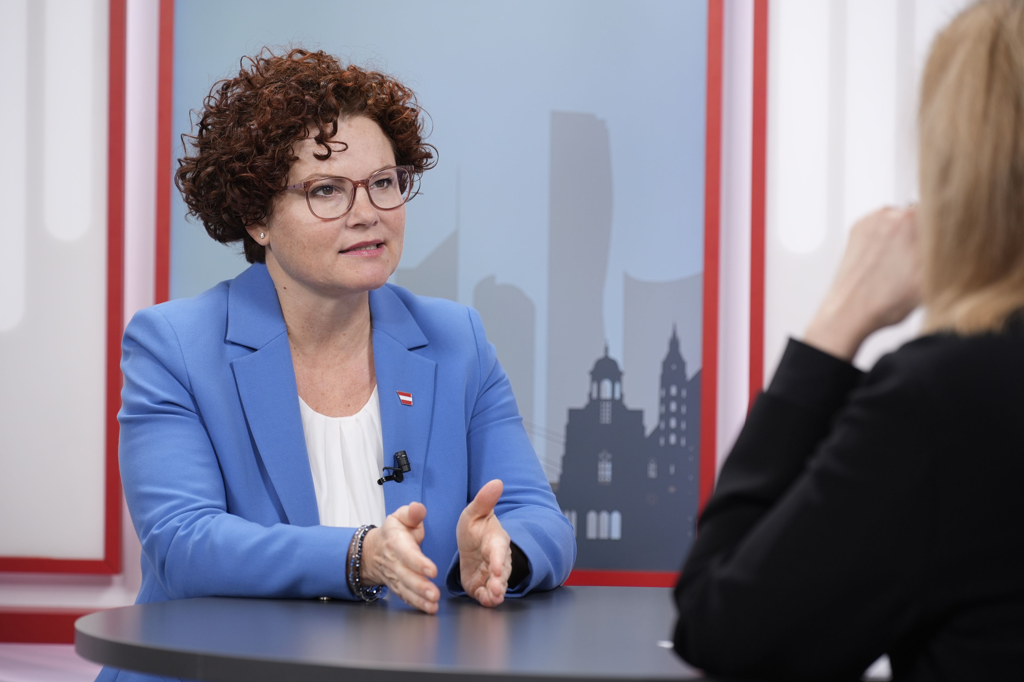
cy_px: 341
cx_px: 512
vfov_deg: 10.9
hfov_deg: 16.3
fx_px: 3584
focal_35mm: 126
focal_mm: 126
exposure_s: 1/160
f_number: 4
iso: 400
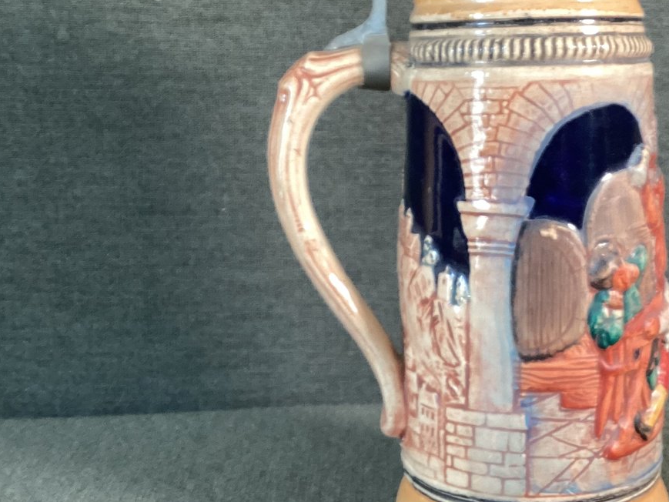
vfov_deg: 26.9
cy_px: 186
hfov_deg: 35.2
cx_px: 450
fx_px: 1044
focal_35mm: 54
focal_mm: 3.3
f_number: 2.4
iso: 200
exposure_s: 1/60
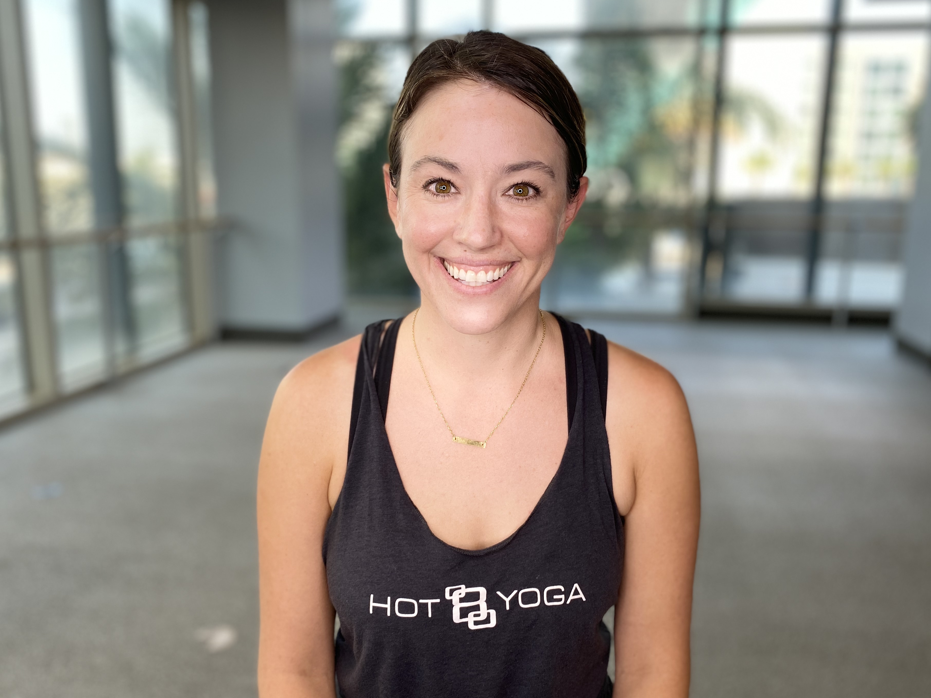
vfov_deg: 48.2
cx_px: 461
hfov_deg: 61.7
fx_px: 780
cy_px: 346
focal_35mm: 29
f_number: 1.8
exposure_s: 1/163
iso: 32
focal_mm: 4.25
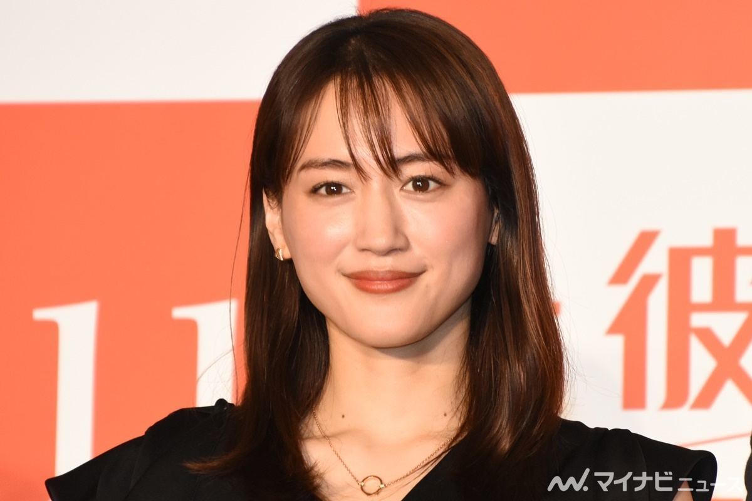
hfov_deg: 6.5
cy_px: 250
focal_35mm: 315
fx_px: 6579
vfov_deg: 4.4
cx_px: 376
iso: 1600
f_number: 6.3
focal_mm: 210
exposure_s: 1/250
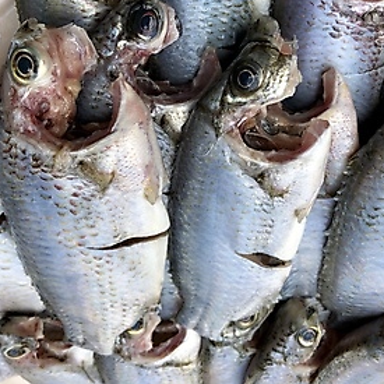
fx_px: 602
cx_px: 202
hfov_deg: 35.3
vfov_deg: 35.2
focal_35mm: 48
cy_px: 144
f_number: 1.8
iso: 20
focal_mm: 4
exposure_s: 1/310
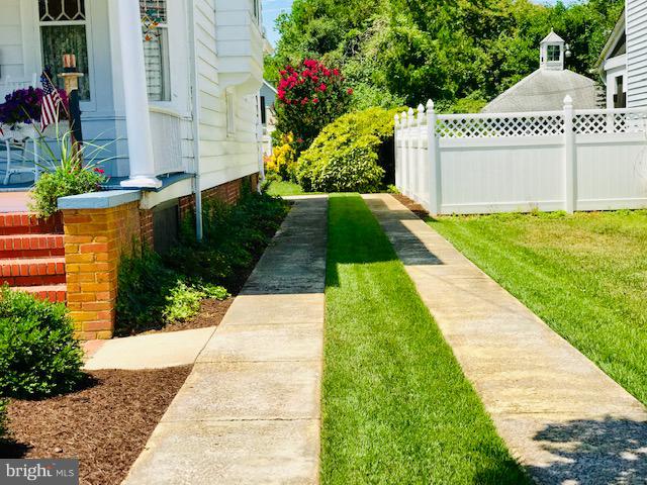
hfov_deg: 33.8
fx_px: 1065
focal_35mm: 57
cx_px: 324
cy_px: 242
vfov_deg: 25.7
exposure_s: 1/833
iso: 20
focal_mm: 6.6
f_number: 2.8
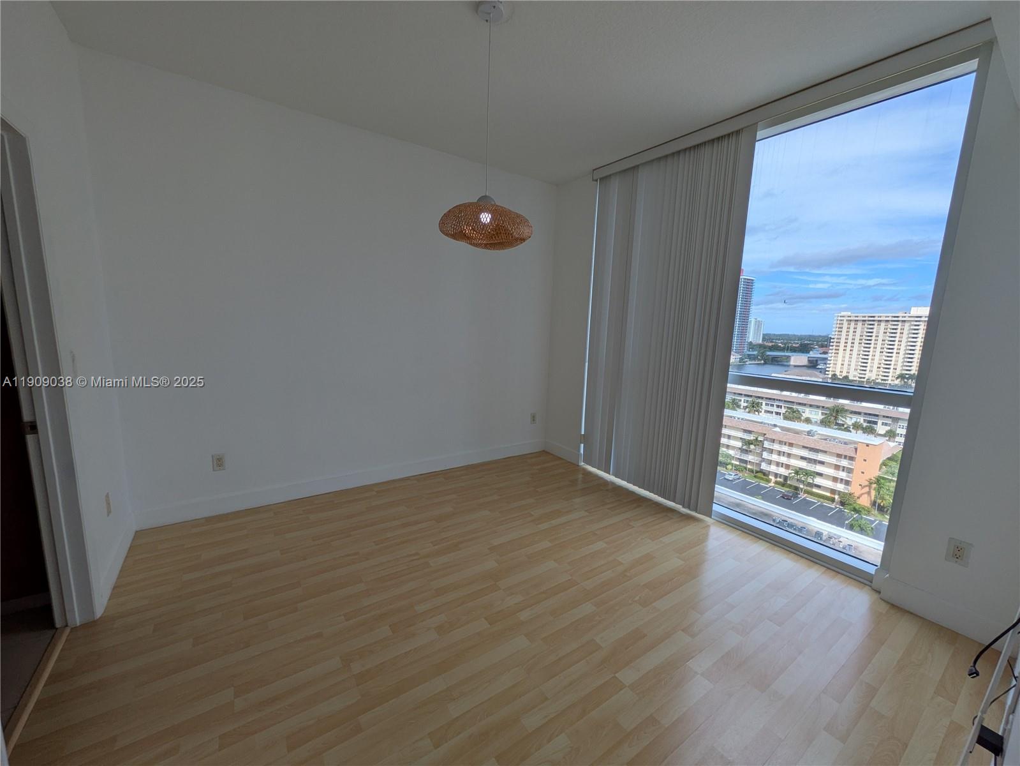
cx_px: 510
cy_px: 383
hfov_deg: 102.1
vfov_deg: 85.7
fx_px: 413
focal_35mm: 14
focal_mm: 1.83
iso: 49
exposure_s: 1/718
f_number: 2.2
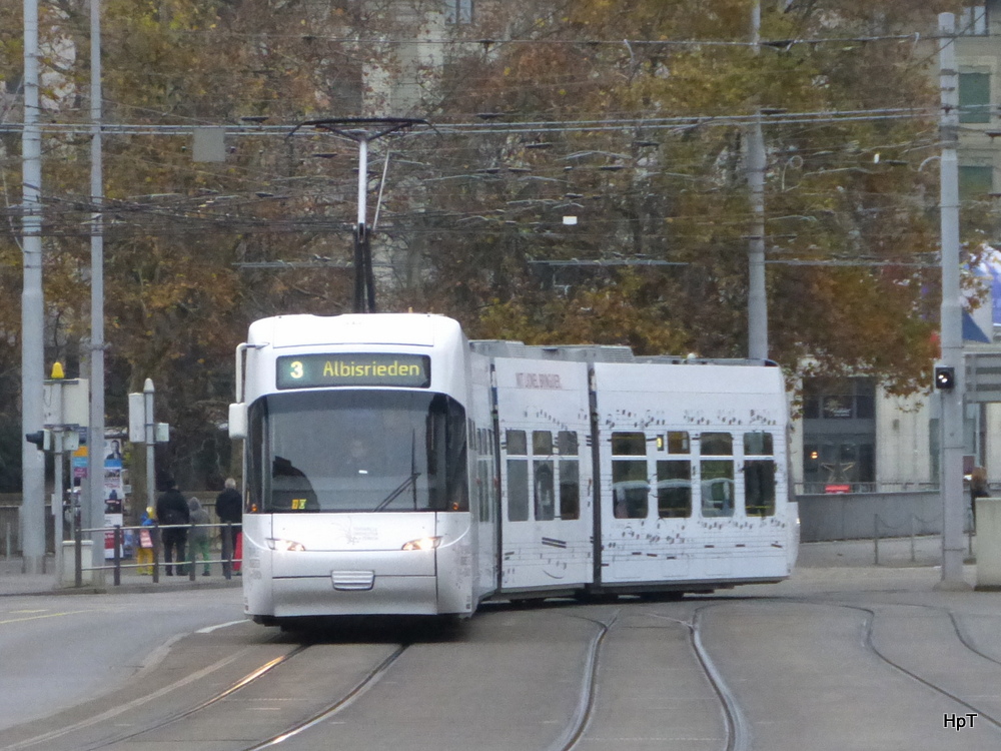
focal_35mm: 160
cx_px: 500
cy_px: 376
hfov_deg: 12.3
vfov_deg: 9.3
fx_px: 4627
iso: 800
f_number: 5.4
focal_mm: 25.9
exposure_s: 1/160
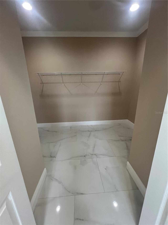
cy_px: 112
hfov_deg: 89.9
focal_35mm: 13
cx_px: 84
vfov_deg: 106.2
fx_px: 84
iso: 250
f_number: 1.8
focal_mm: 1.57
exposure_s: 1/120
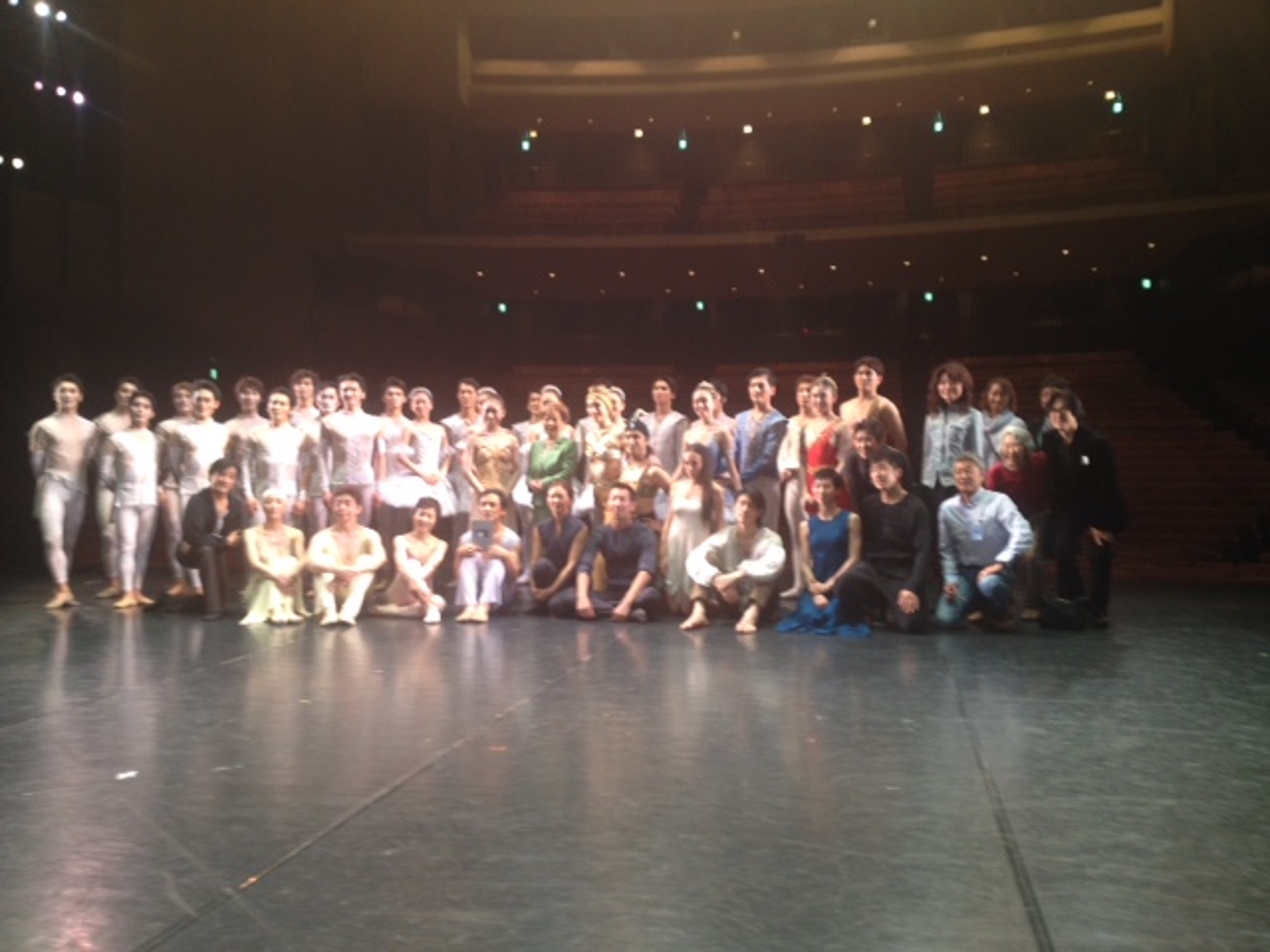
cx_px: 635
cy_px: 476
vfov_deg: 40.7
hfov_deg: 52.6
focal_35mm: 35
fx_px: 1284
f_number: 2.4
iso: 50
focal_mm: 4.28
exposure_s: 1/20
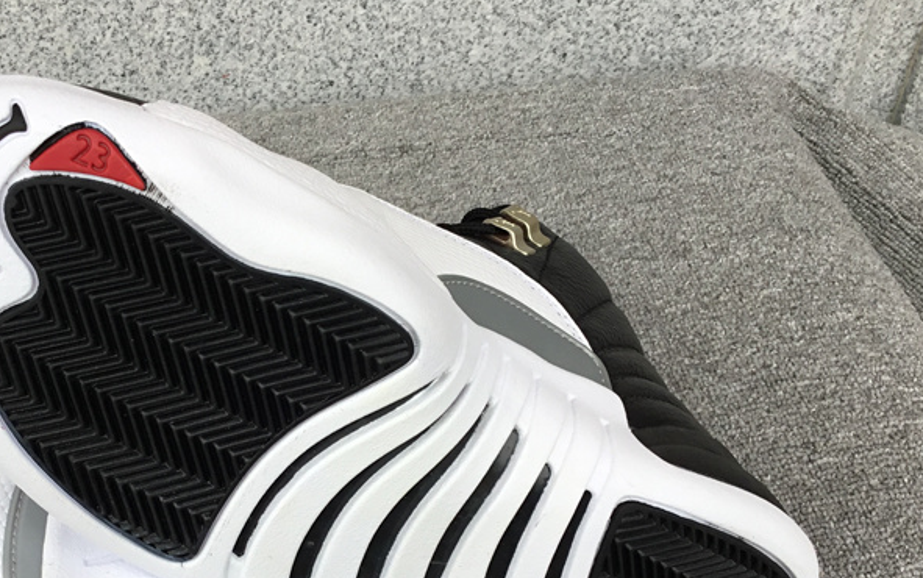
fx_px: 1258
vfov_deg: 25.5
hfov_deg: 39.8
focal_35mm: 50
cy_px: 435
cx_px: 309
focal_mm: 3.3
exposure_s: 1/218
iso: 25
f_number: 2.4
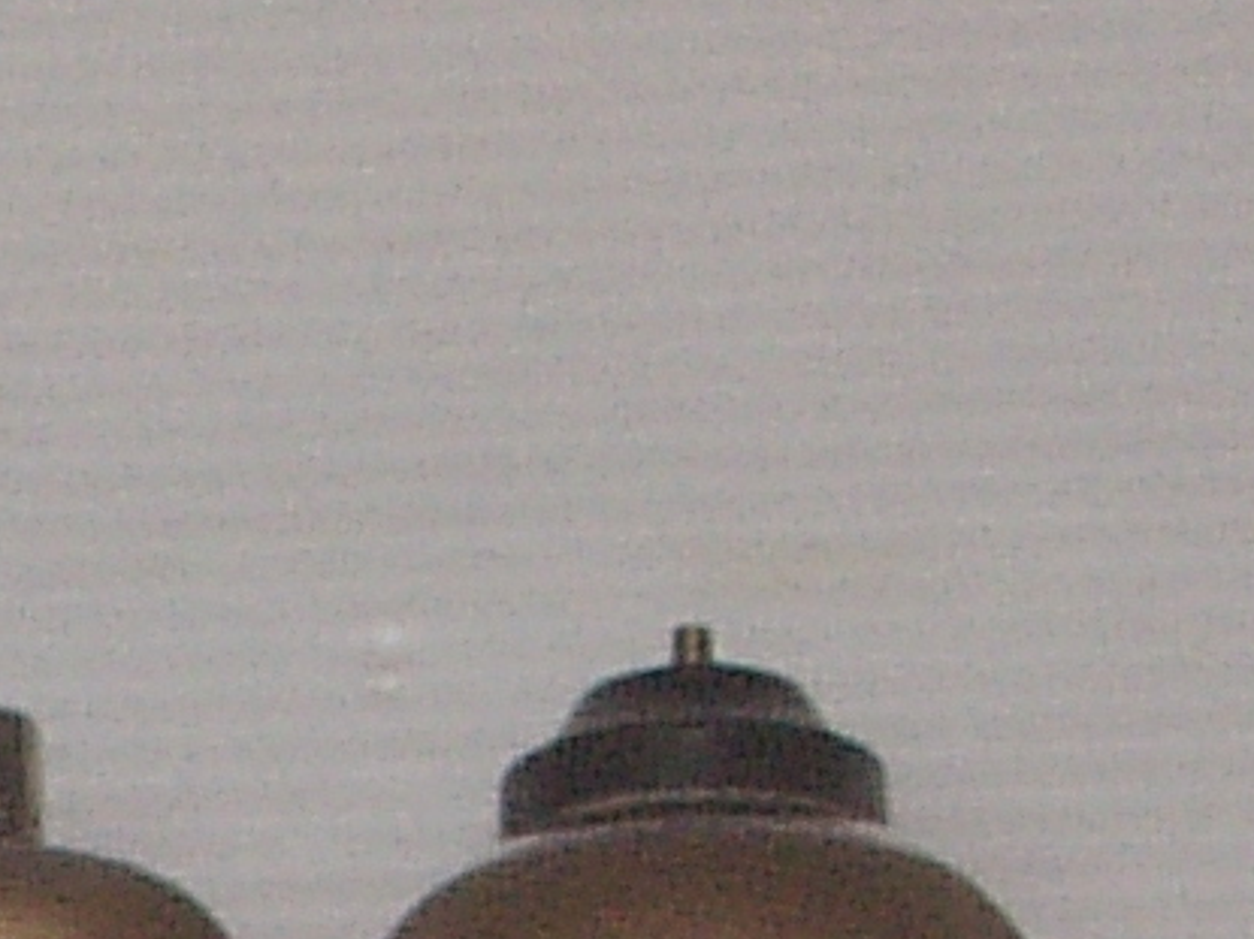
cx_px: -1079
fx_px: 16695
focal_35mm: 461
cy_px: 2566
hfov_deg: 4.3
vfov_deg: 3.2
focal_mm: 13
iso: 200
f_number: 3.4
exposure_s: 1/45
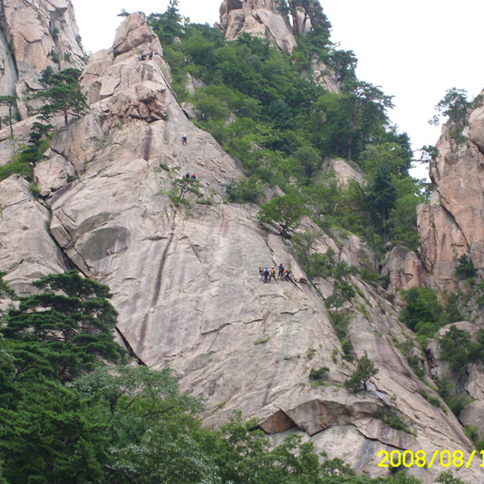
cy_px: 245
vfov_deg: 12.6
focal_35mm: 139
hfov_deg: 12.6
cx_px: 275
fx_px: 2199
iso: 50
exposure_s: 1/201
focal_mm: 17.4
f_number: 4.9
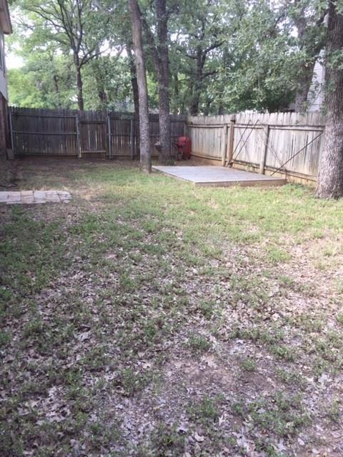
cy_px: 228
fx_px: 383
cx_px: 172
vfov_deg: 61.7
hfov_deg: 48.2
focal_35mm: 29
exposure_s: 1/60
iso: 32
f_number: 2.2
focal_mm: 4.15
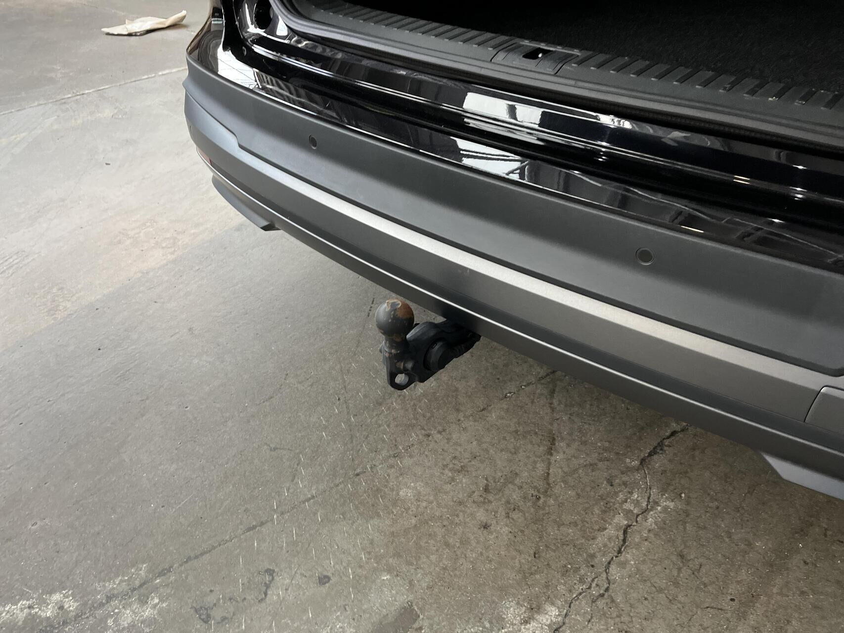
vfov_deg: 53.1
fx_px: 634
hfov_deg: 67.3
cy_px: 316
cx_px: 422
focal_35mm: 26
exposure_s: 1/50
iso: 320
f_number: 1.6
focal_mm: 5.1
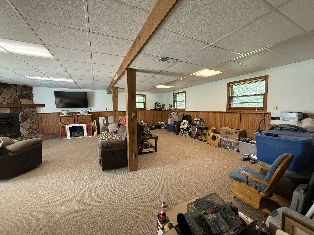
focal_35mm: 14
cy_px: 118
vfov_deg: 85.7
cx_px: 157
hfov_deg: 102.1
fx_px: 127
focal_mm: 2.22
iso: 400
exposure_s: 1/60
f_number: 2.2
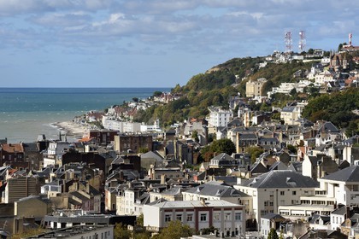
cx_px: 180
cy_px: 120
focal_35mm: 200
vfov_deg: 6.9
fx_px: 1994
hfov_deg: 10.3
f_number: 13
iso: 200
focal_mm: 200
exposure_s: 1/250
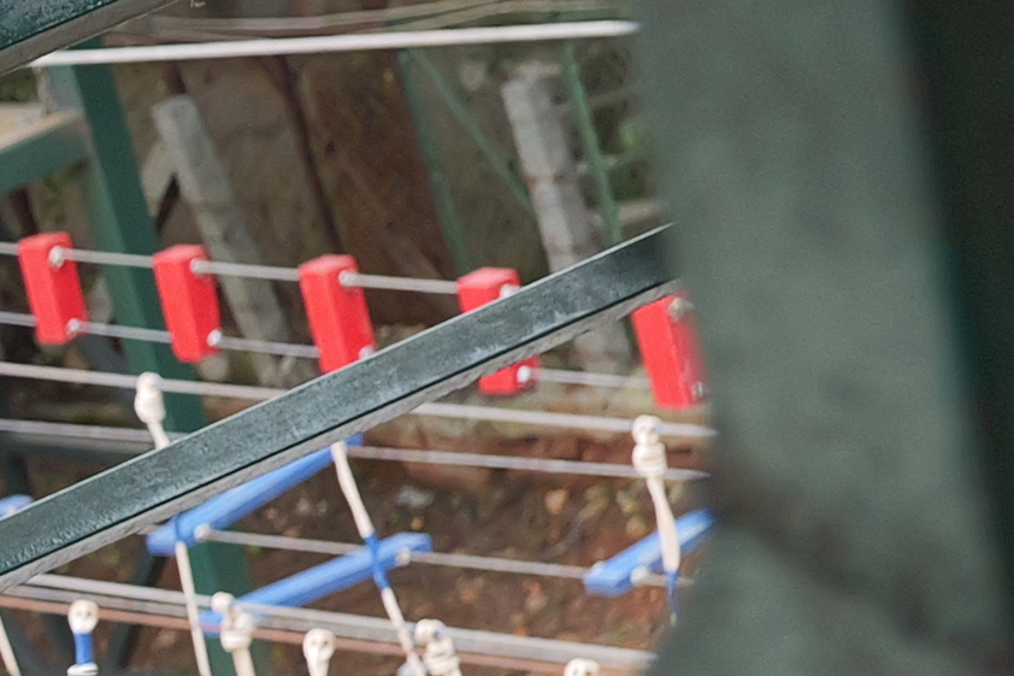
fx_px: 4815
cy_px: 1007
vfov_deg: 7.9
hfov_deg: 9.7
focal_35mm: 171
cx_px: -1858
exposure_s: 1/320
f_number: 4.5
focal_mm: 24
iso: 1000
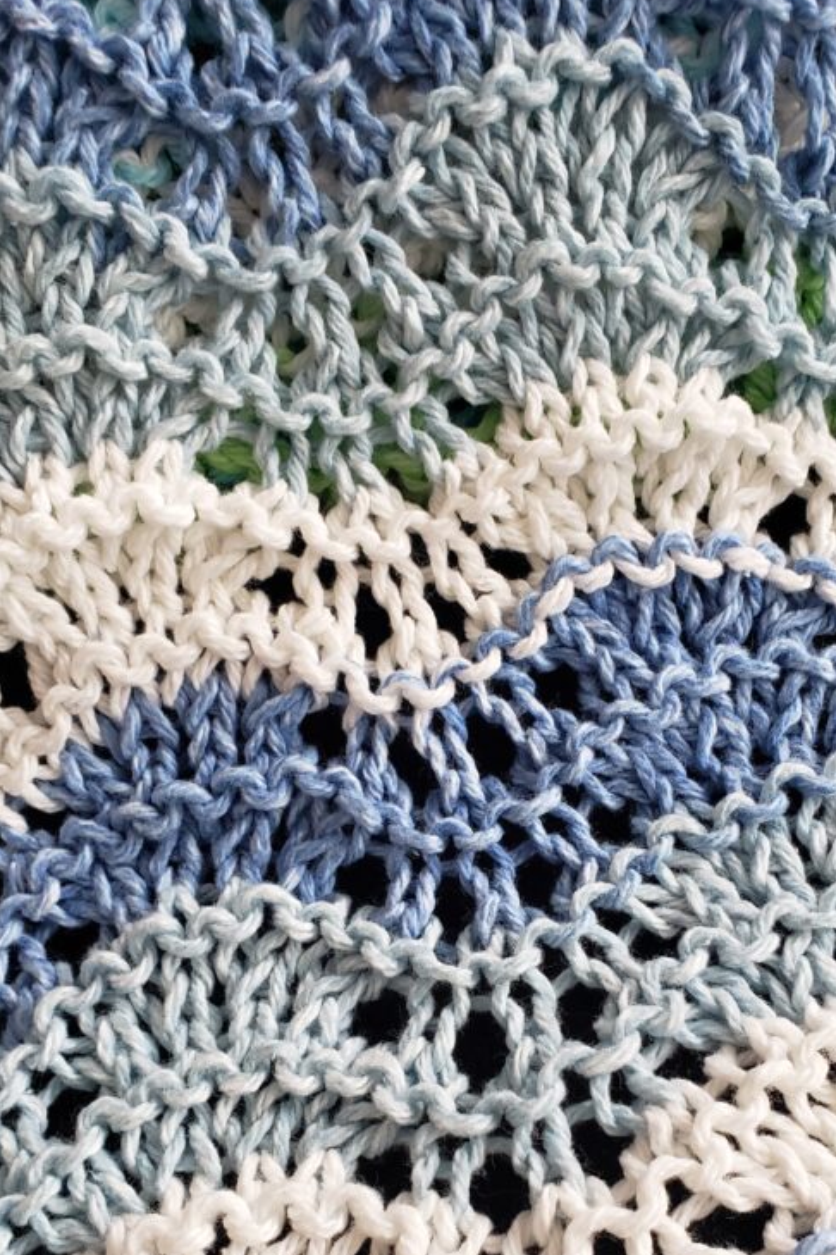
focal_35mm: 38
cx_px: 492
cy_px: 854
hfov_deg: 35.0
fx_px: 1324
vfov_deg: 49.7
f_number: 2.4
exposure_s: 1/40
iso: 250
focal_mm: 4.3
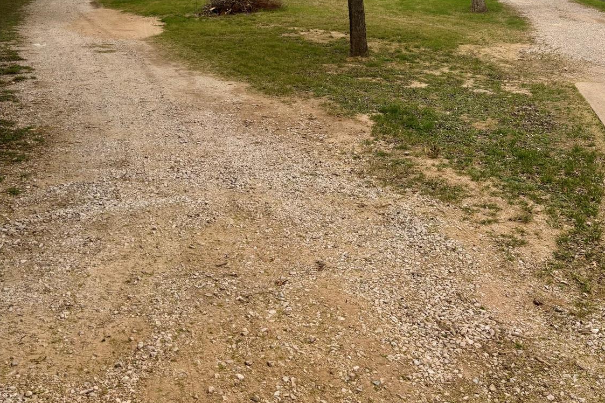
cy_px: 12
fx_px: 622
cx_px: 309
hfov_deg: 51.9
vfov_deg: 33.3
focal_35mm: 37
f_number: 1.6
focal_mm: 5.96
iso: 50
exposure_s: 1/257
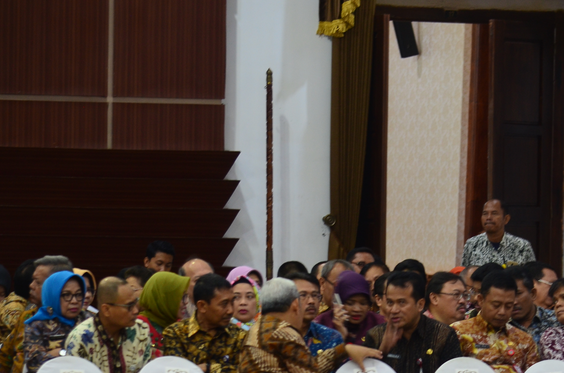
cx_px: 424
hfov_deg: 6.9
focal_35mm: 298
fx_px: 4659
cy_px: 254
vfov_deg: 4.6
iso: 500
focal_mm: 120
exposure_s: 1/20
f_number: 4.8
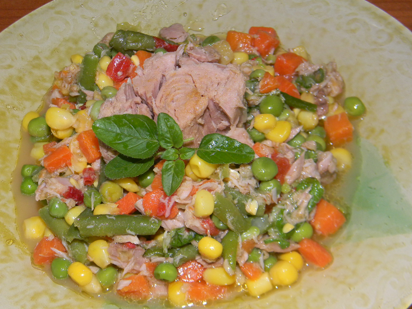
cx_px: 198
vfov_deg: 25.7
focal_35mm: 57
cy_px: 167
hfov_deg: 33.8
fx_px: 678
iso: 200
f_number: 3.9
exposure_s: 1/30
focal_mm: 8.6
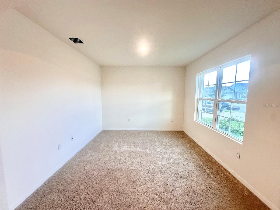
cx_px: 140
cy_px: 105
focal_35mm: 14
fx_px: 113
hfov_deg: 102.1
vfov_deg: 85.7
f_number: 2.2
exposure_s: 1/120
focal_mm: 2.22
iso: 160
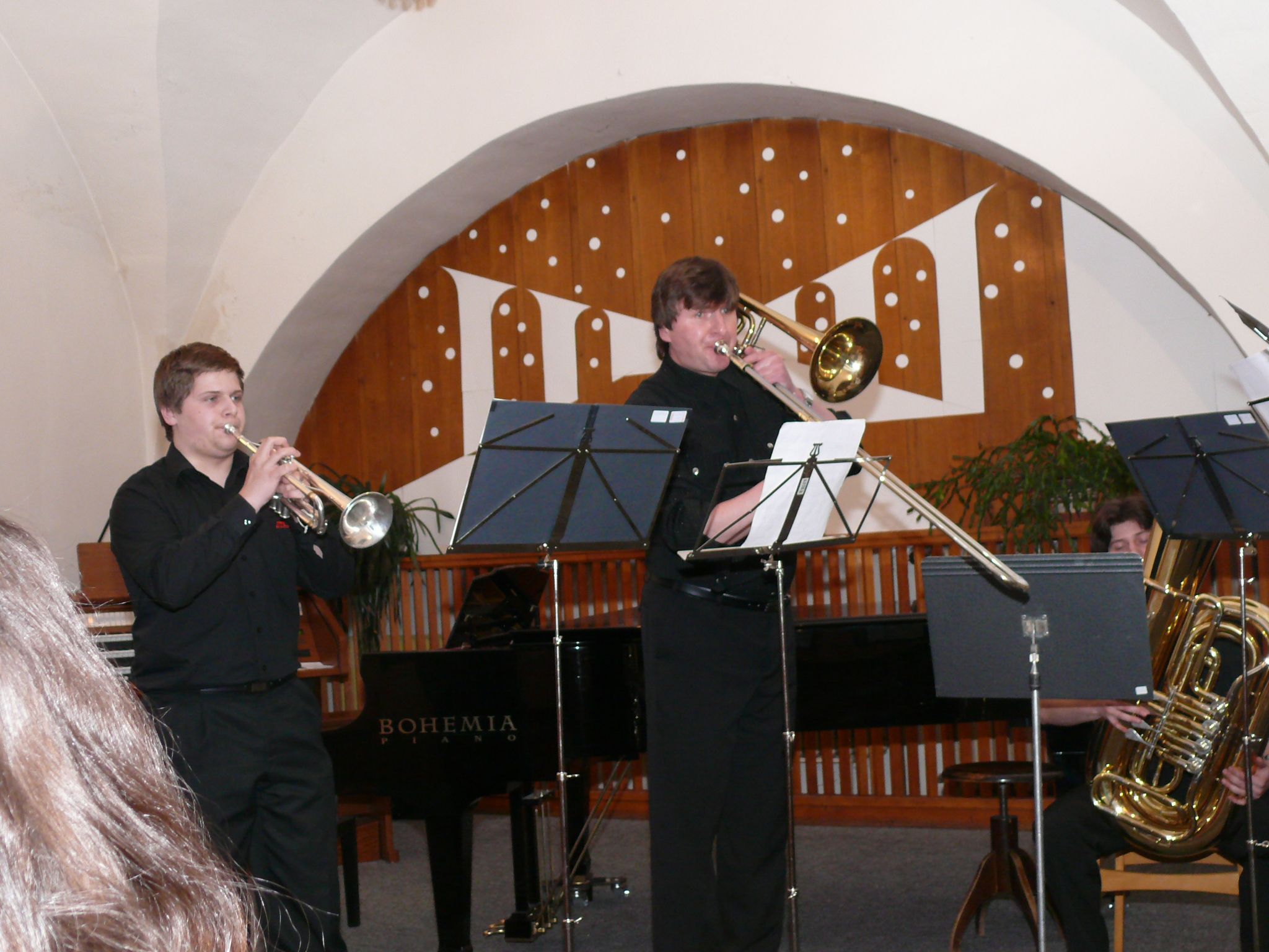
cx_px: 634
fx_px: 1686
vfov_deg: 31.5
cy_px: 476
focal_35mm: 46
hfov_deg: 41.2
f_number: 2.8
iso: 200
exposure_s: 1/50
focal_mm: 8.7
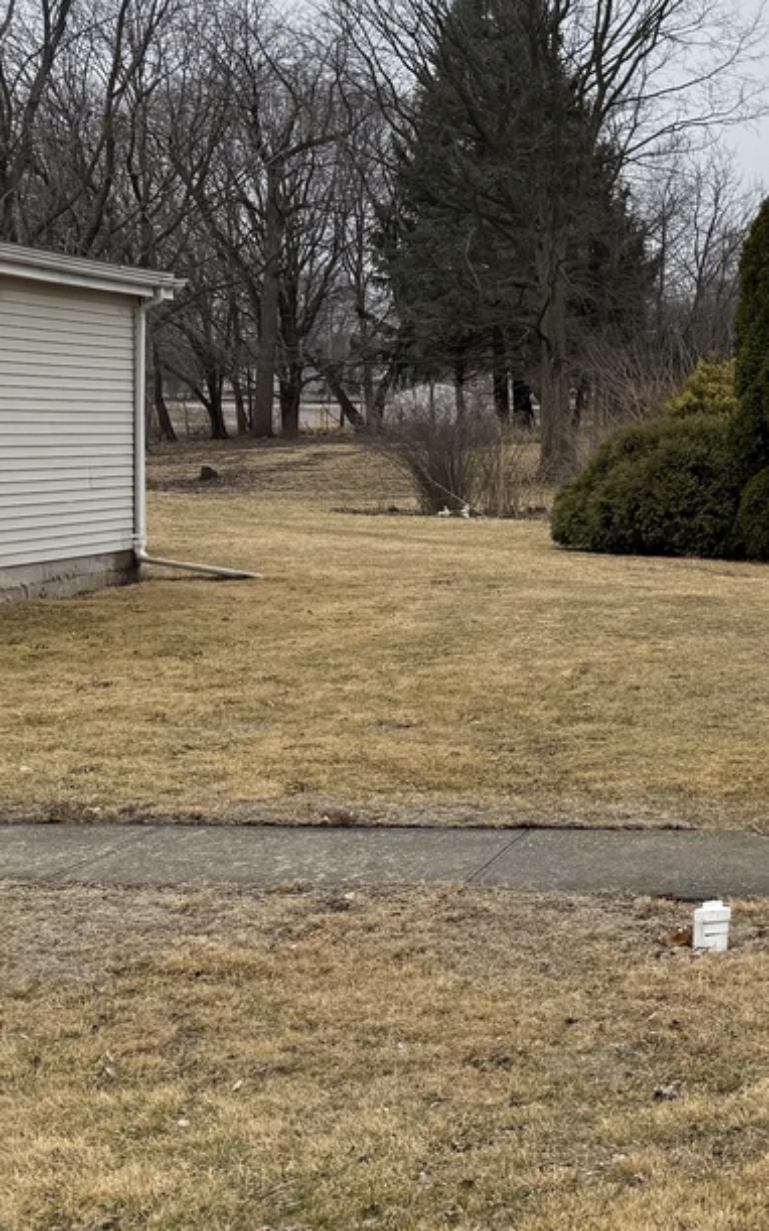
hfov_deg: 17.7
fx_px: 2011
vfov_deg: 33.9
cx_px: 1355
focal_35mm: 60
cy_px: 496
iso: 80
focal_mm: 6.76
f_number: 1.78
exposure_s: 1/3021
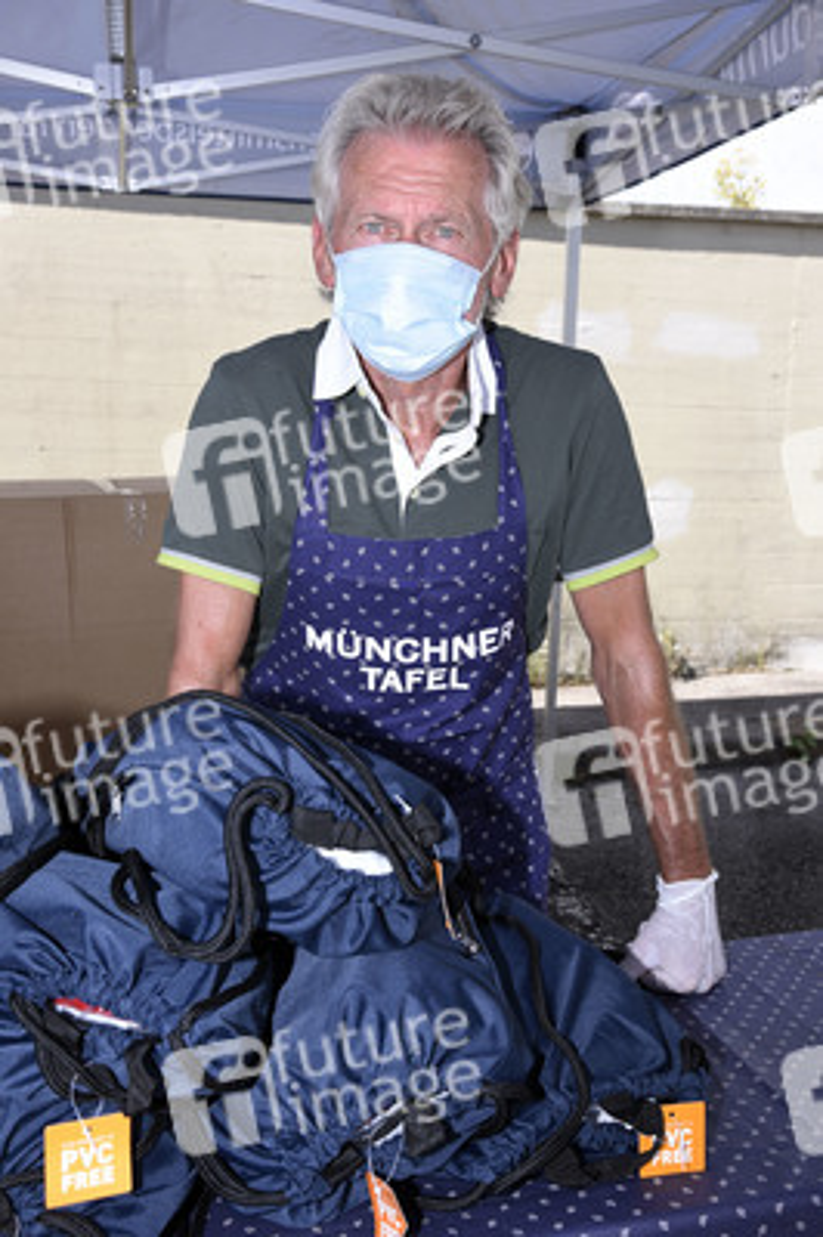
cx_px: 412
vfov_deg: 50.7
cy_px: 618
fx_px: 1305
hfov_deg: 35.0
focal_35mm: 38
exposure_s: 1/160
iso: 160
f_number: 8
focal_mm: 38
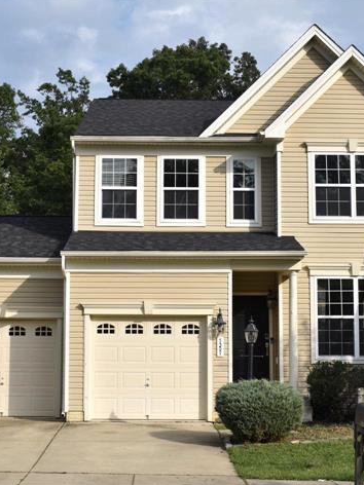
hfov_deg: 23.0
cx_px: 169
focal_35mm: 64
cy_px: 240
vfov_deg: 30.4
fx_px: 894
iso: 100
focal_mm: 29
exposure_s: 1/320
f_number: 9
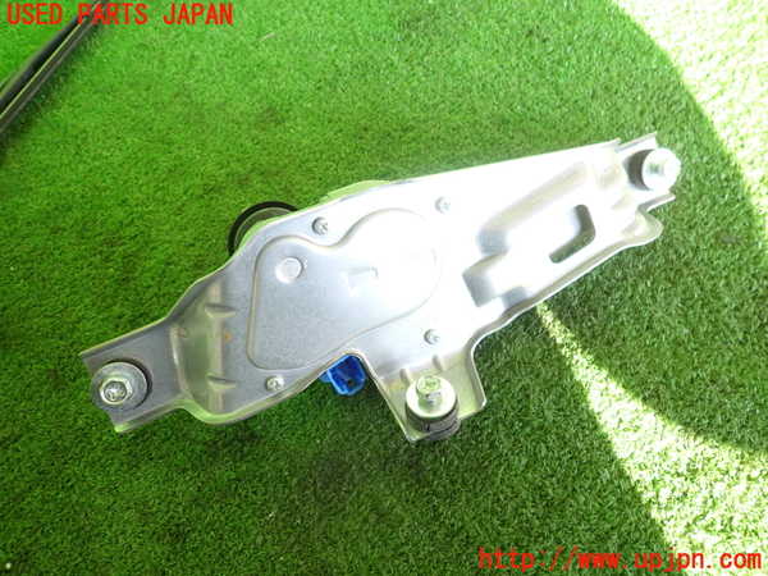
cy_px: 288
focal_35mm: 25
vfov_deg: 54.9
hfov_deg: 69.4
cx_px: 384
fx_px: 555
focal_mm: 4.5
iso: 100
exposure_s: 1/80
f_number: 2
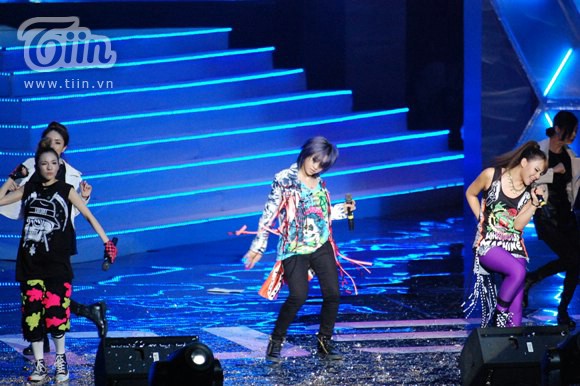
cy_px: 193
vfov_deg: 4.6
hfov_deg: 6.9
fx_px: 4830
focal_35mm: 300
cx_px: 290
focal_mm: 200
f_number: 2.8
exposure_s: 1/320
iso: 1600
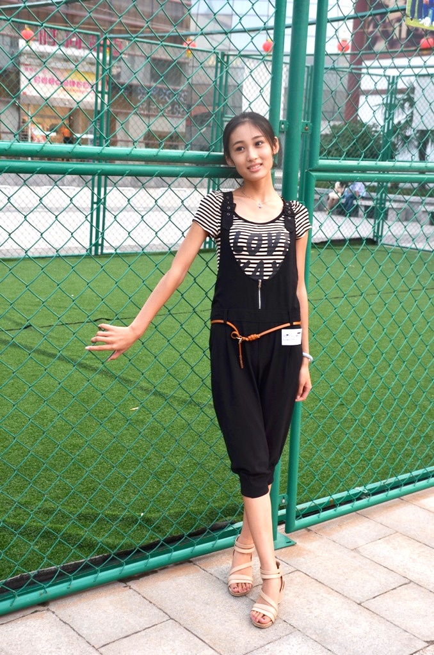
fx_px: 872
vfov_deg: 41.2
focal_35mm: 48
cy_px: 328
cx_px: 217
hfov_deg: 27.9
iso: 100
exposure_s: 1/125
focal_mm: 32
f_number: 6.3
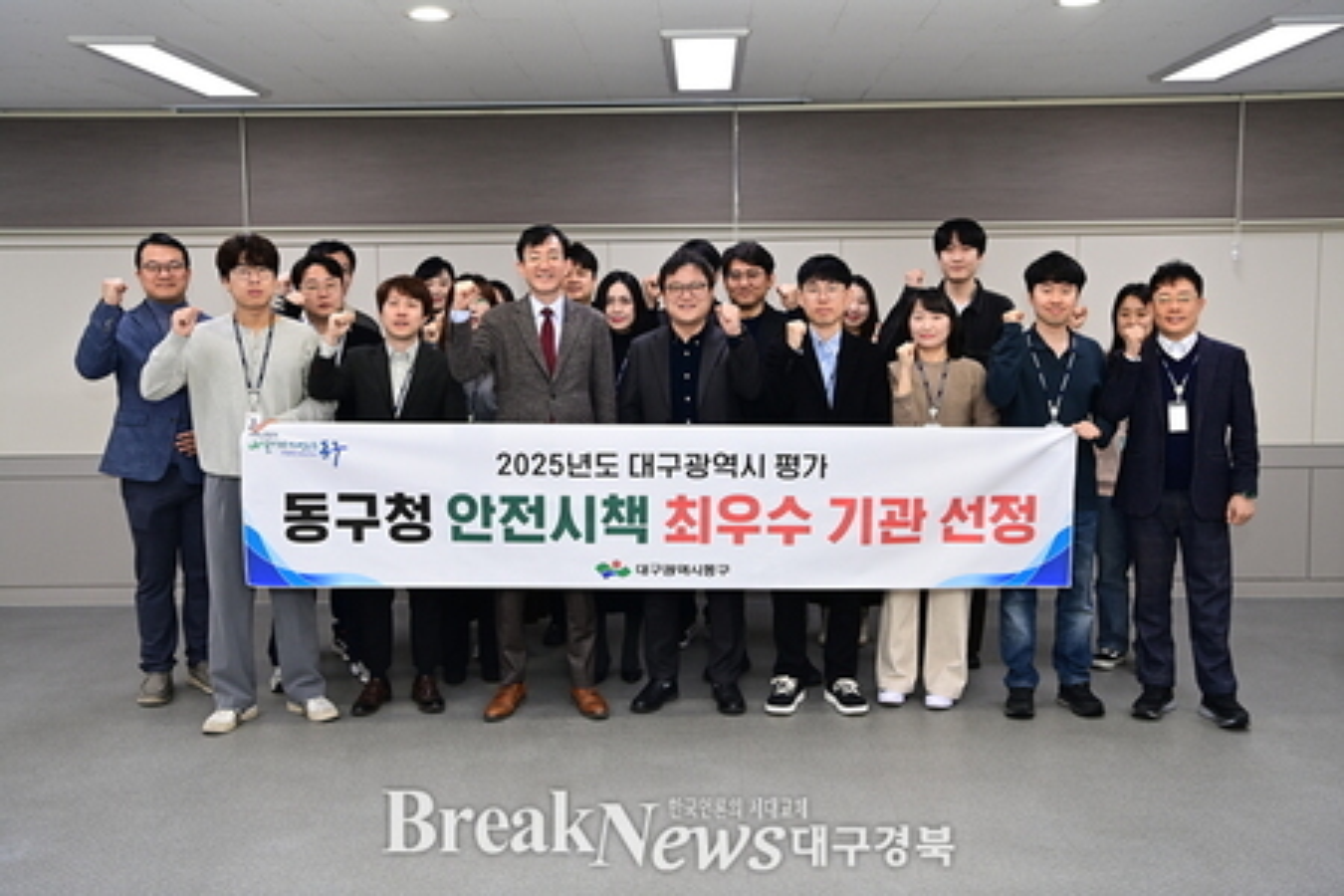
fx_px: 1419
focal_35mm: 38
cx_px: 672
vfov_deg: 35.1
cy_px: 448
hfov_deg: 50.7
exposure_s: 1/200
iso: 1250
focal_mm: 38
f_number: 4
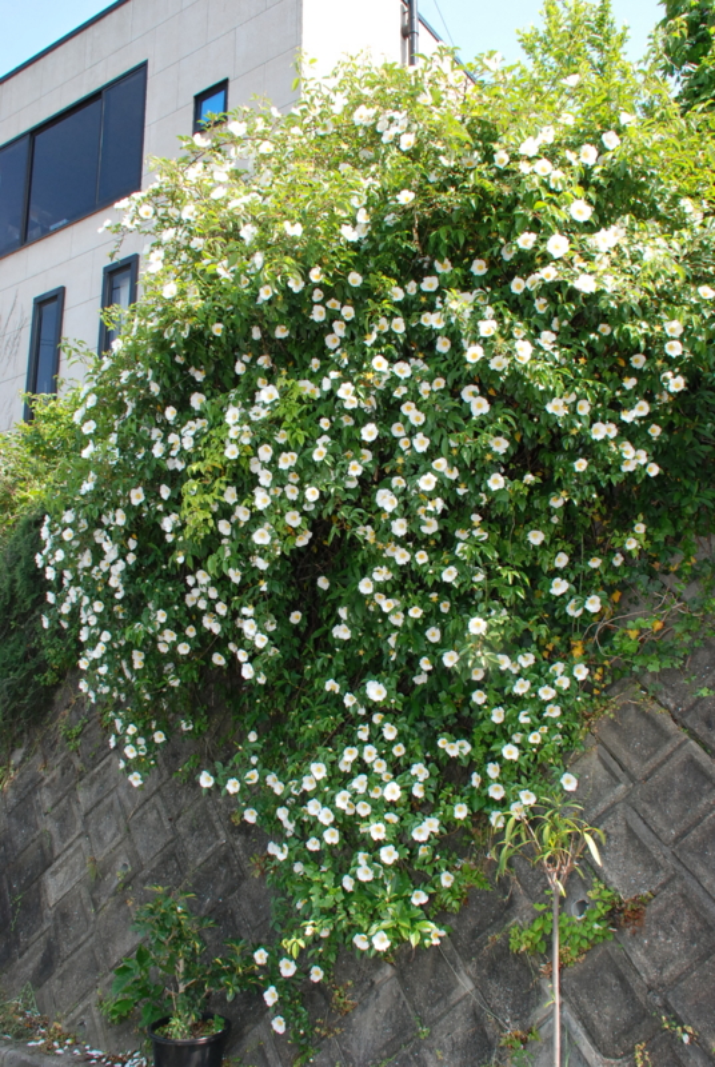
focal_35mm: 33
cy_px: 534
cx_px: 358
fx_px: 980
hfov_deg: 40.1
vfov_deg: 57.2
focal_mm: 22
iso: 800
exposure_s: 1/200
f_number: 11
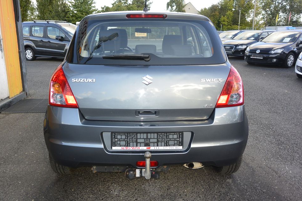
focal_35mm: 31
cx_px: 145
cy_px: 107
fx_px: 260
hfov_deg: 60.3
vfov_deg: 42.3
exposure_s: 1/250
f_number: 4
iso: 160
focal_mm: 11
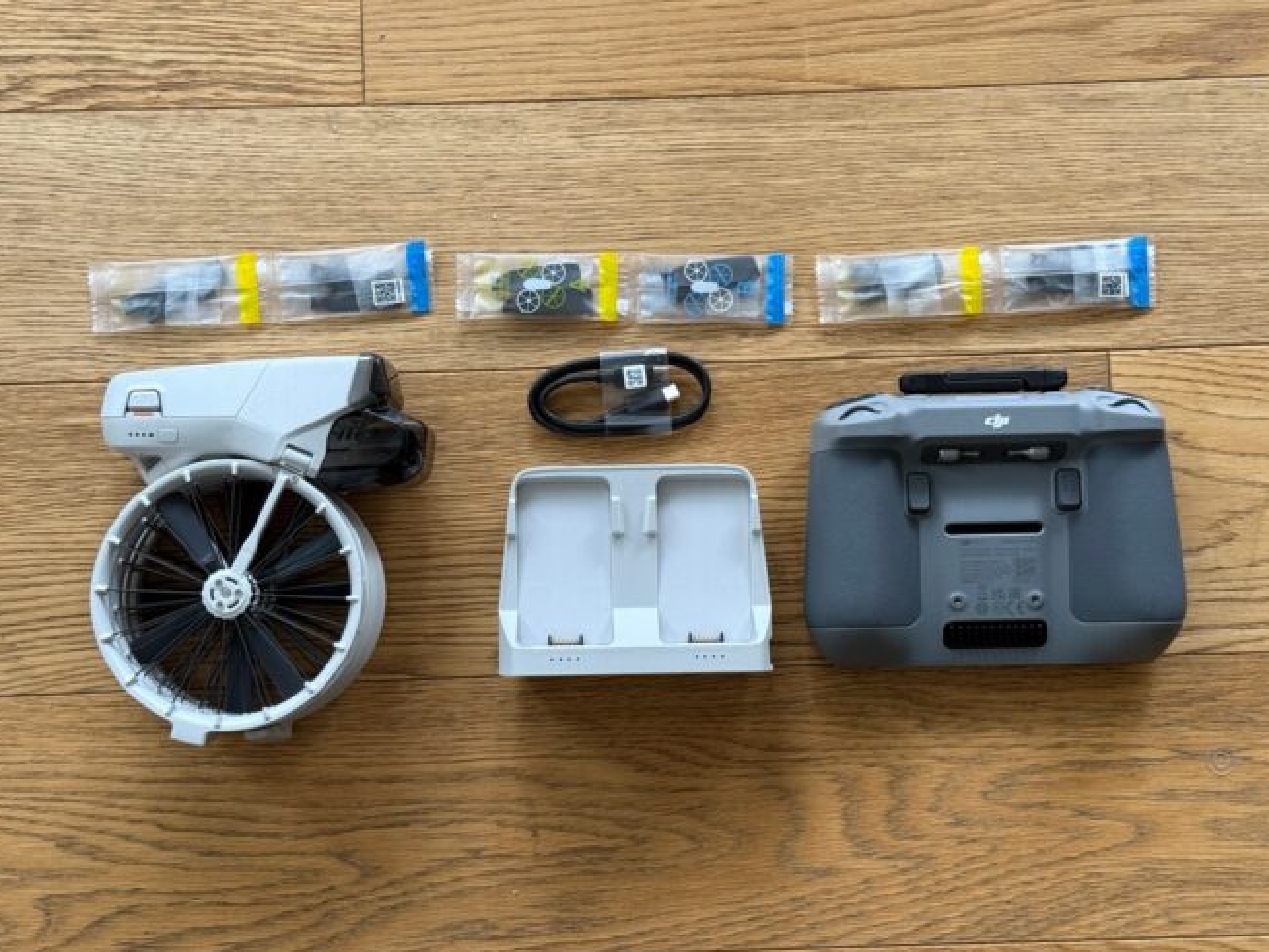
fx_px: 1797
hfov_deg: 38.9
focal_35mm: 49
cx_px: 634
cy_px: 472
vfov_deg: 29.7
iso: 250
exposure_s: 1/60
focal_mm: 6.76
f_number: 1.78
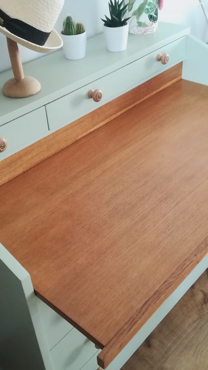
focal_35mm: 38
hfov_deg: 31.2
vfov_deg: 52.8
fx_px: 373
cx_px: 106
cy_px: 183
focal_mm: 3.83
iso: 500
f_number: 2.2
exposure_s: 1/20
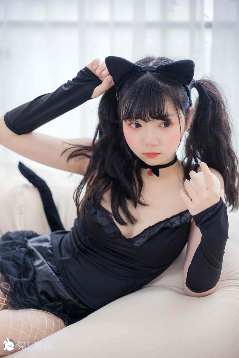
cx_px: 120
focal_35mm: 55
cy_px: 179
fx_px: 548
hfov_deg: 24.6
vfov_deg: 36.2
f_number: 2.2
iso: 100
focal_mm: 55
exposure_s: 1/125
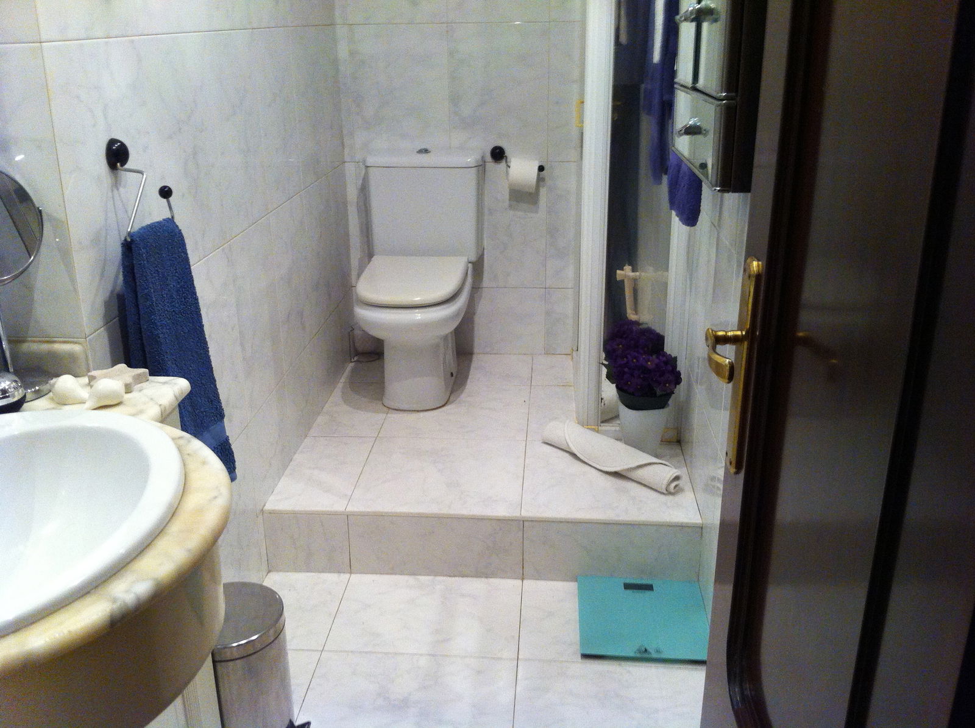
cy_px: 364
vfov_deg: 40.6
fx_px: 984
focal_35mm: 35
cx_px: 488
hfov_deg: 52.7
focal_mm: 3.85
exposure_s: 1/15
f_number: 2.8
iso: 200
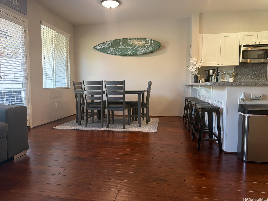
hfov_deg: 71.6
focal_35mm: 24
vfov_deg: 56.8
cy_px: 100
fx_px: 186
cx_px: 134
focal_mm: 6.76
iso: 100
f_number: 1.78
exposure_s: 1/60
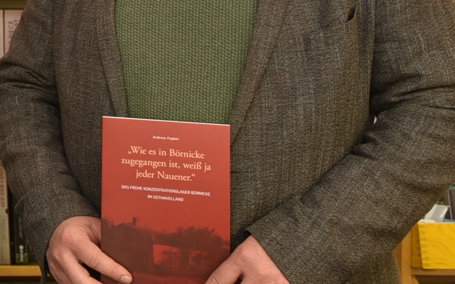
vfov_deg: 10.4
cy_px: -180
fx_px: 1501
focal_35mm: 121
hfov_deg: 15.5
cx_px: -278
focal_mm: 34
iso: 800
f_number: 4.5
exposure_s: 1/80
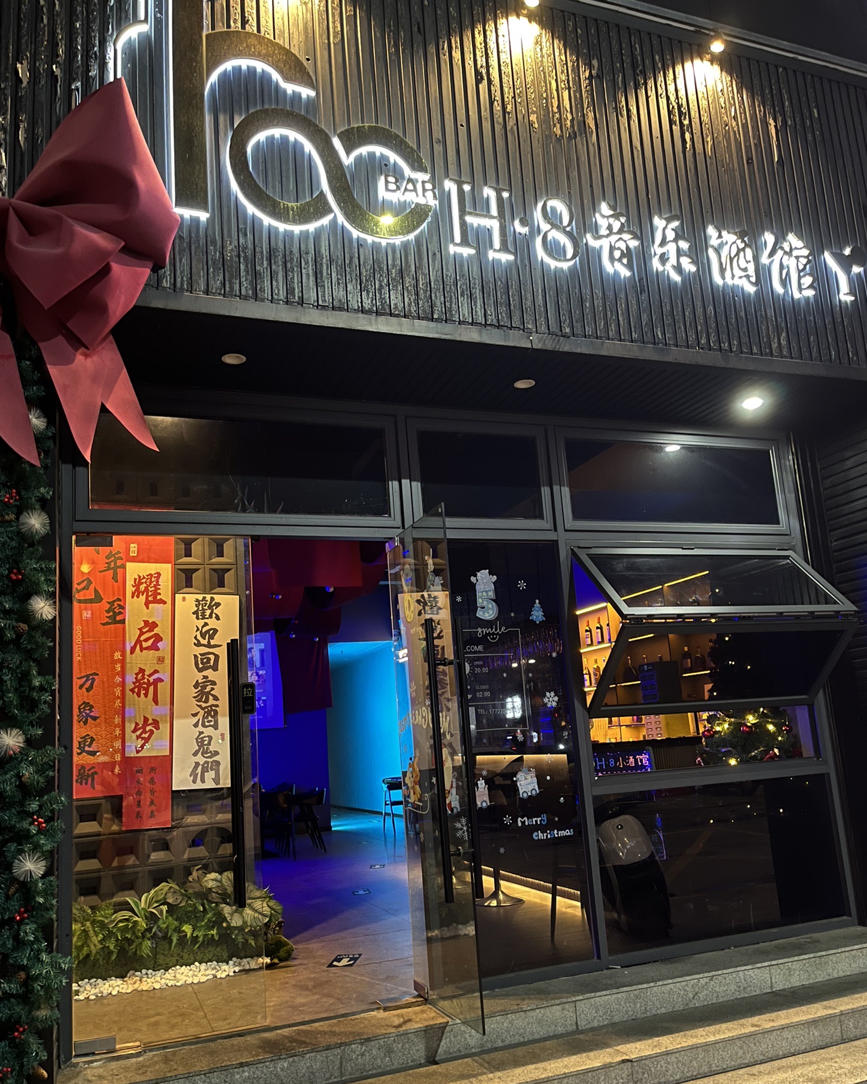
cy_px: 578
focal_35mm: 28
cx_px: 431
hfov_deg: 51.5
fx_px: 898
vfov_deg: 62.2
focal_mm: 5.1
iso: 640
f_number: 1.6
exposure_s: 1/33
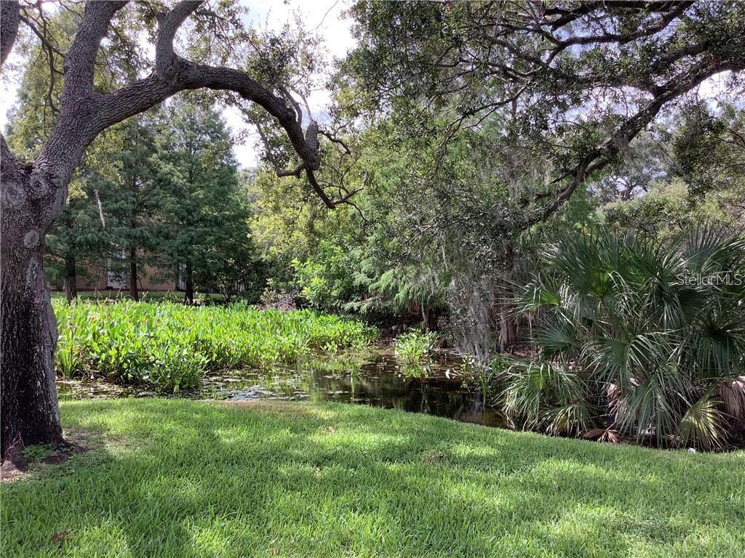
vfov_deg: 45.4
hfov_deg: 58.4
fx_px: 667
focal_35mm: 31
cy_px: 279
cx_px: 372
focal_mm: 3.3
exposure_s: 1/186
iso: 25
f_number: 2.4
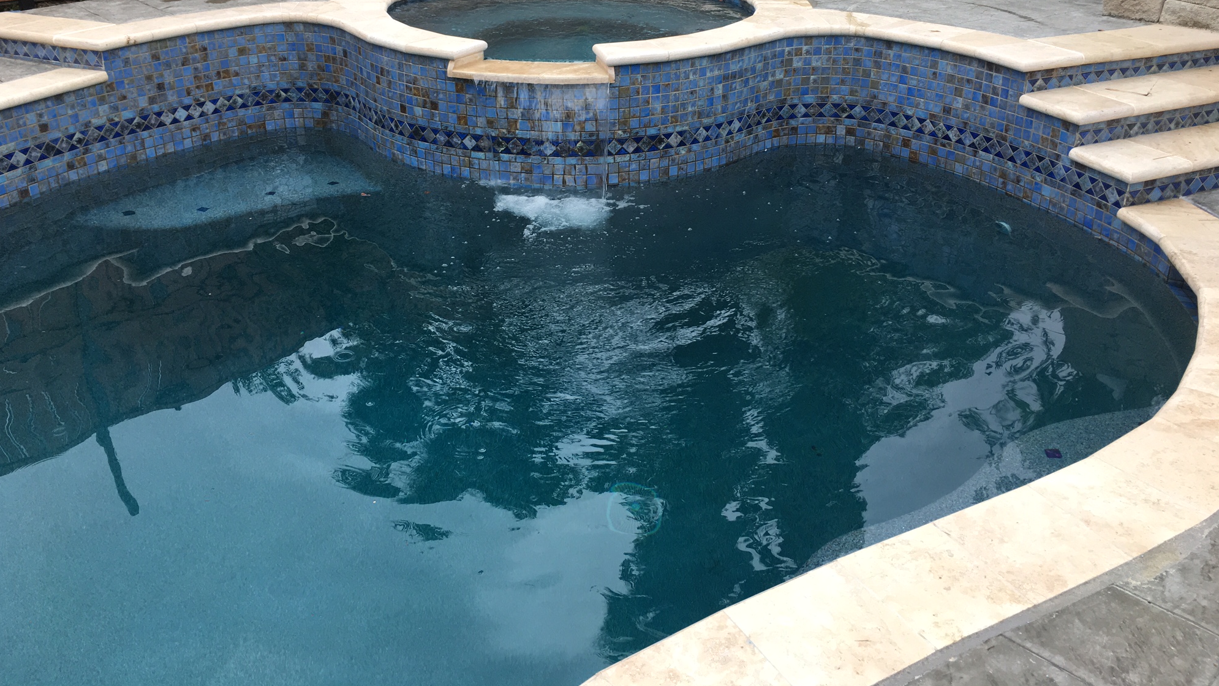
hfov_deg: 61.0
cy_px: 230
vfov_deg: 36.3
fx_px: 1034
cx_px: 604
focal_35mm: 32
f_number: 2.2
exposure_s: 1/120
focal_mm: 4.15
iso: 40
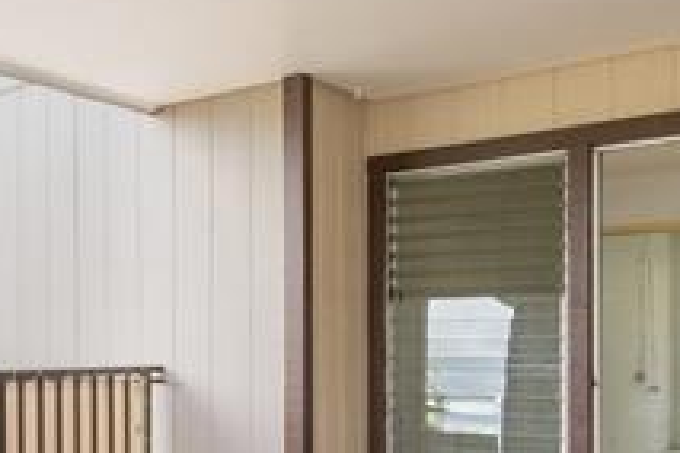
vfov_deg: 29.5
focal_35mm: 45
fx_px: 850
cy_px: 325
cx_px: -86
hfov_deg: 36.2
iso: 400
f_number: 8
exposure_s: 1/80
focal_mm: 10
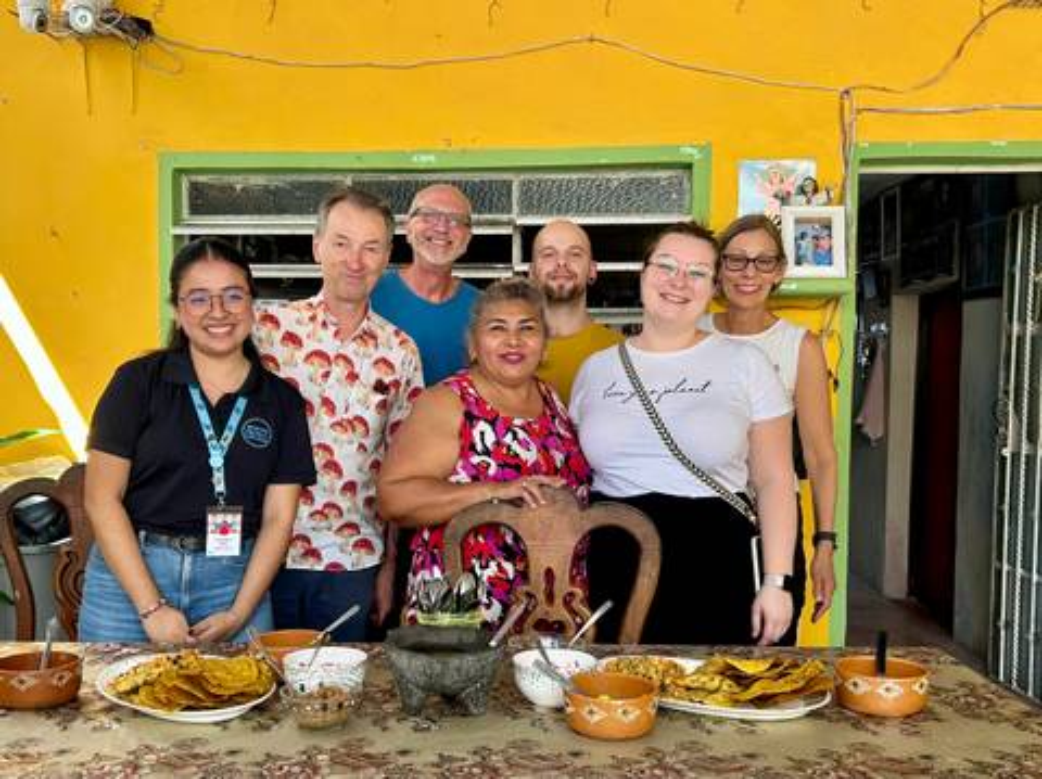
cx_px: 521
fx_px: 782
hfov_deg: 67.4
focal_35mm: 26
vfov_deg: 53.0
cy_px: 390
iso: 40
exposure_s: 1/121
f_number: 1.5
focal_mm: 5.7
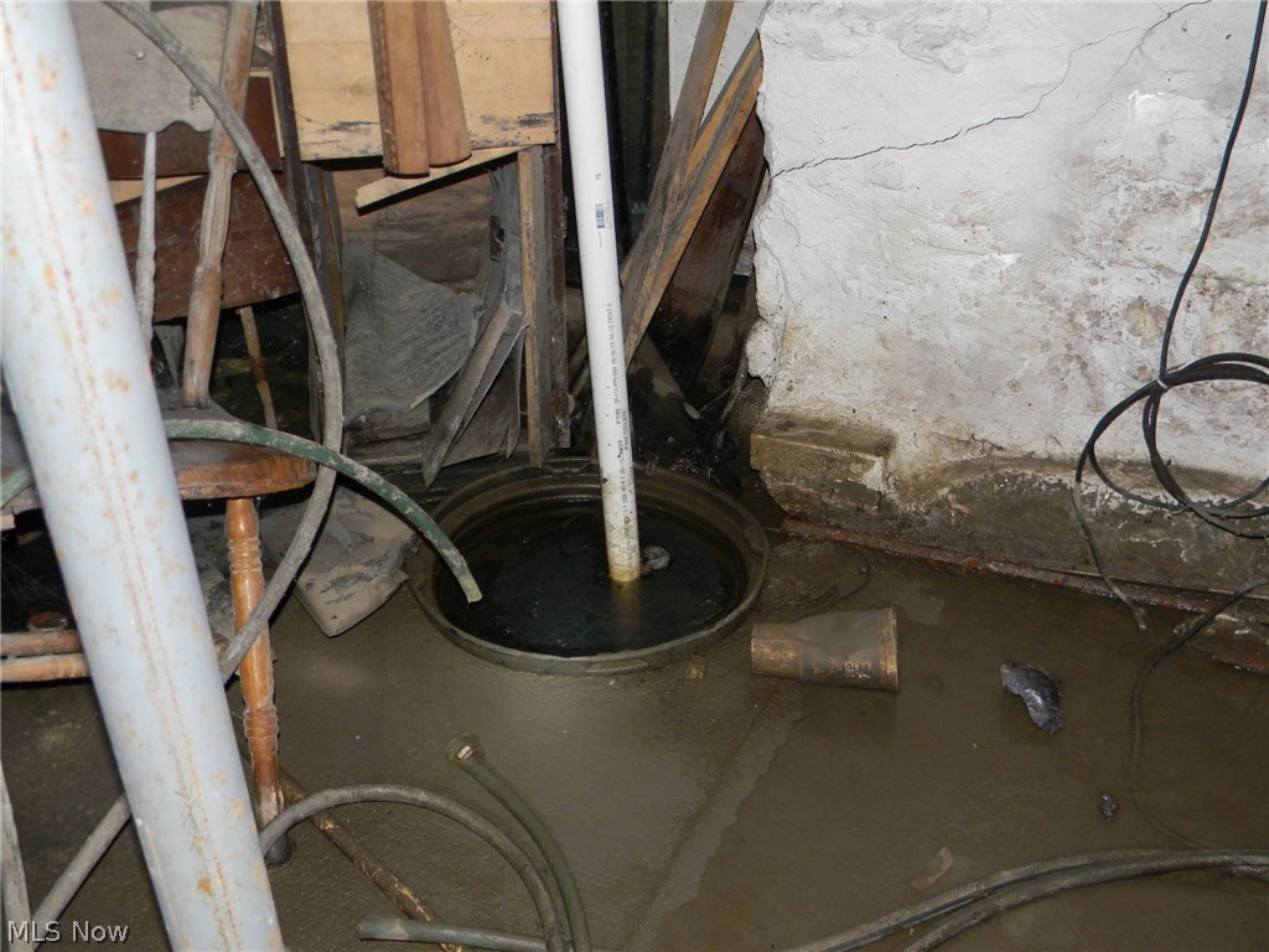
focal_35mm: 36
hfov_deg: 51.4
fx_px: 1320
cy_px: 476
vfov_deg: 39.7
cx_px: 634
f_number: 3.7
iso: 200
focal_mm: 6.4
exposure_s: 1/30
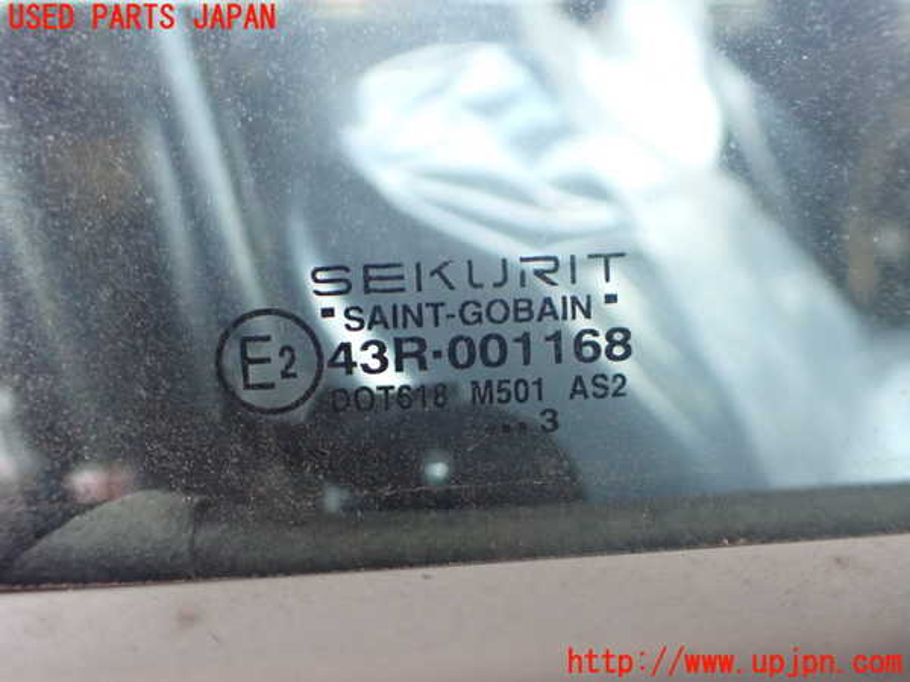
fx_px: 789
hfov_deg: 60.0
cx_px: 455
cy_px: 341
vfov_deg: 46.8
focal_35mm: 30
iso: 800
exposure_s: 1/60
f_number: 2.3
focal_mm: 5.4
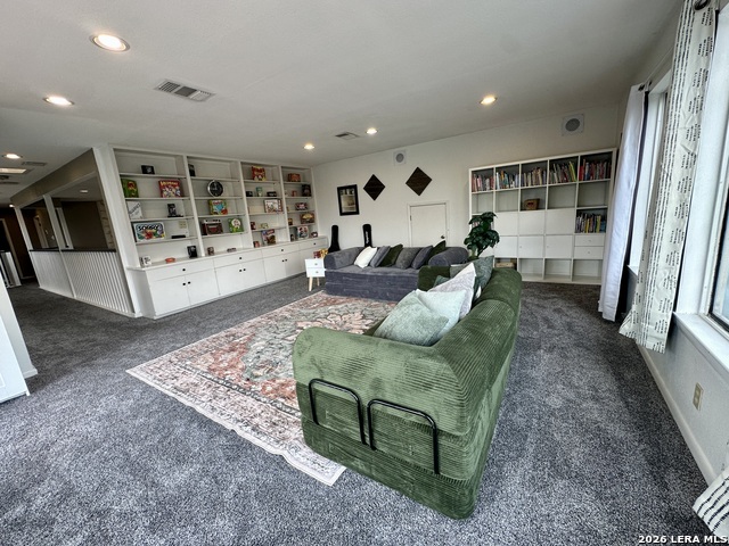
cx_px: 364
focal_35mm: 14
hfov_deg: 102.1
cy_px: 273
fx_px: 295
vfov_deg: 85.7
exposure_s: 1/120
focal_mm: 2.22
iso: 100
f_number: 2.2
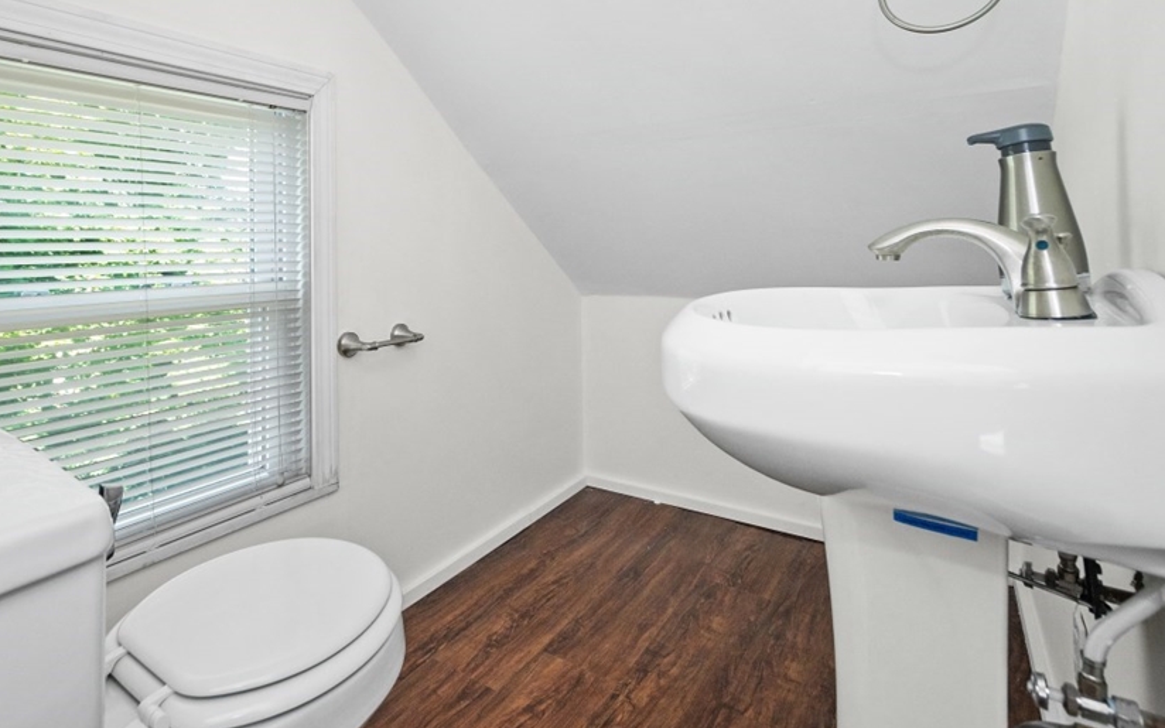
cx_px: 471
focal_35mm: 19
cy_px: 272
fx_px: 603
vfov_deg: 61.4
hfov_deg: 87.0
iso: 400
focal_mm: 10
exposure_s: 1/80
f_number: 5
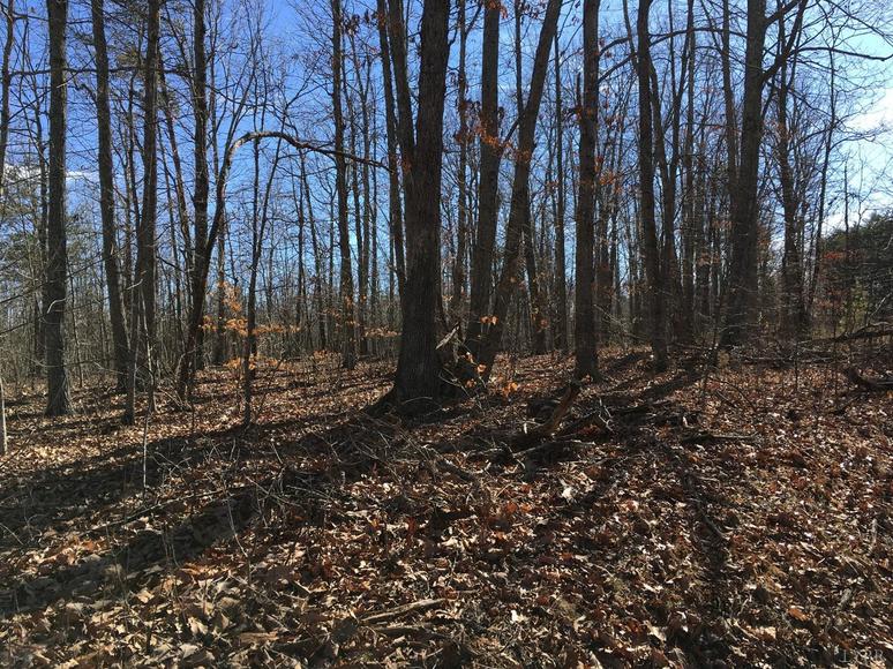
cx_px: 446
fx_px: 748
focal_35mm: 29
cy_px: 334
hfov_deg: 61.7
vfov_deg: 48.2
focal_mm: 4.15
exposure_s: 1/699
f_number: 2.2
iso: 25
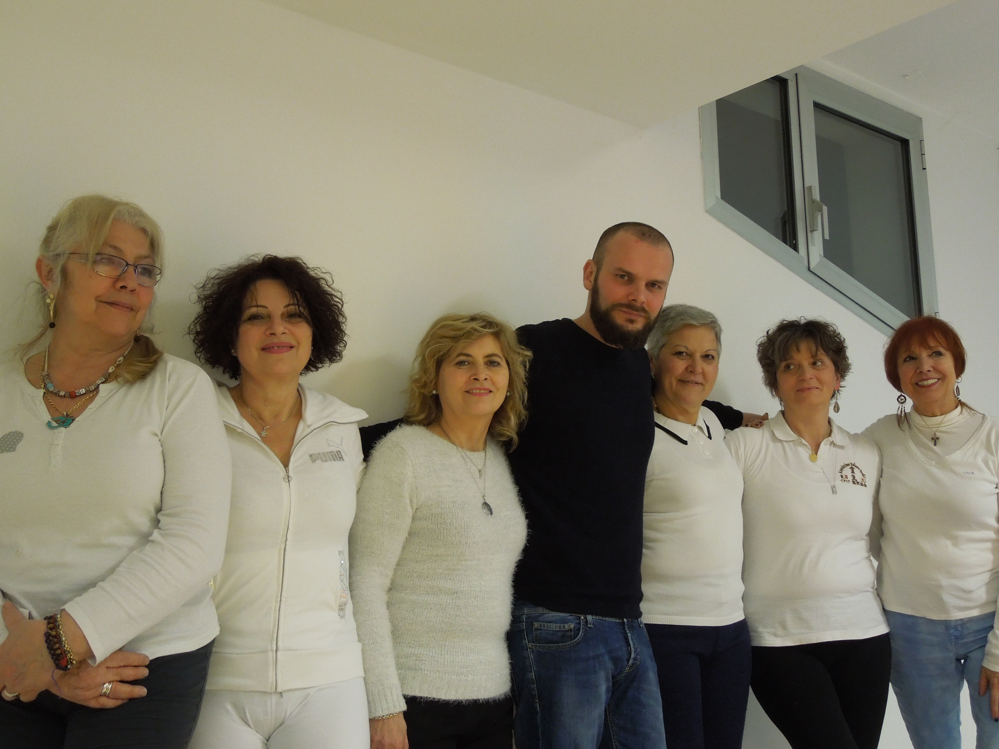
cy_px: 374
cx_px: 500
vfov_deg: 36.8
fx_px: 1126
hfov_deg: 47.9
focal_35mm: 39
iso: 400
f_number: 3.8
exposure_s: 1/15
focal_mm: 7
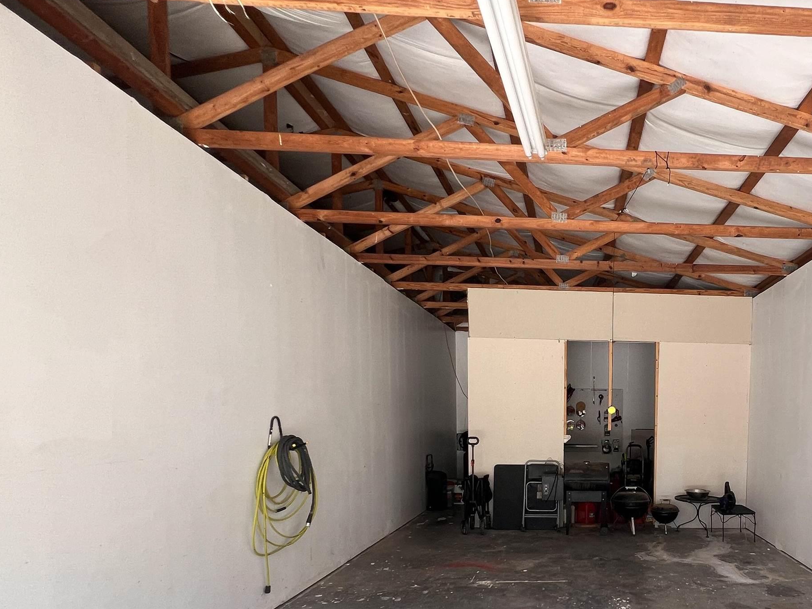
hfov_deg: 71.3
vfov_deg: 58.1
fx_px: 516
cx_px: 607
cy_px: 452
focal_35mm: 22
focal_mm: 1.57
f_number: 1.8
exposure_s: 1/99
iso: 50
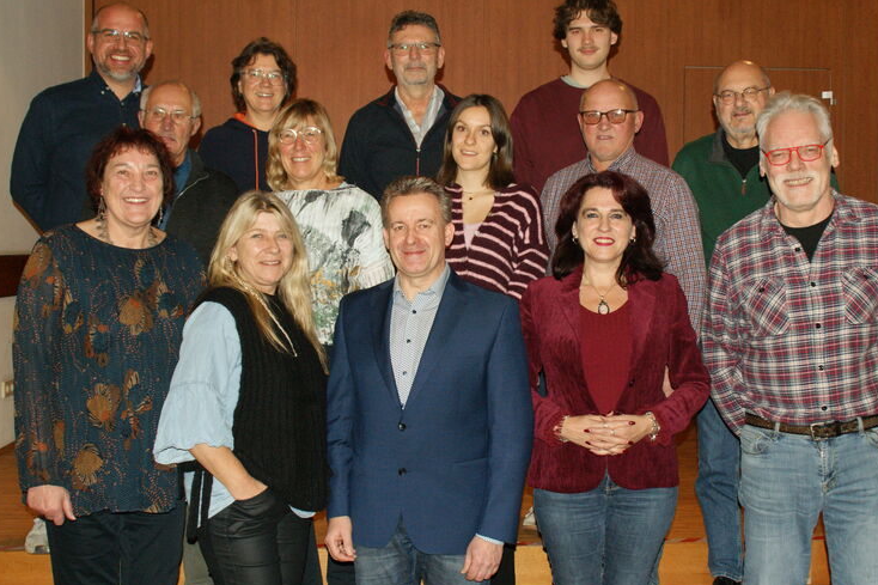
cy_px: 294
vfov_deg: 28.6
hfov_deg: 41.9
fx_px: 1146
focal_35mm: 47
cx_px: 483
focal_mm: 24
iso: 400
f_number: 5.6
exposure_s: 1/60
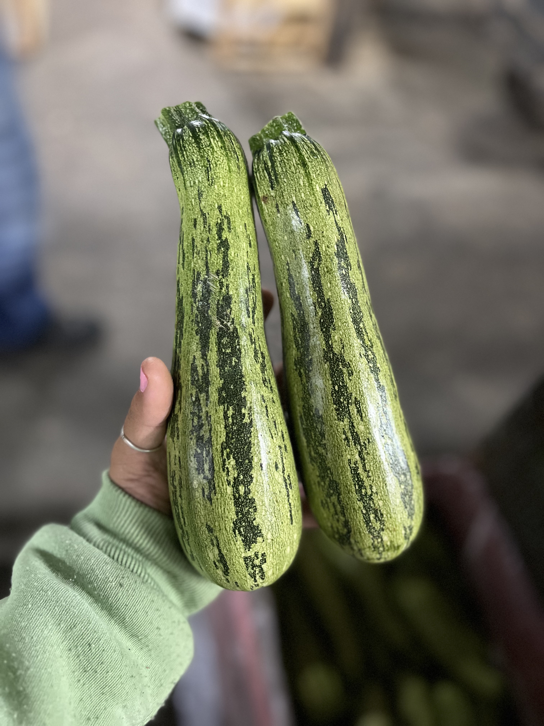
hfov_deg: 53.1
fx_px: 545
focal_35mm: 26
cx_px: 272
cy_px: 363
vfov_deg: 67.3
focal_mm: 5.1
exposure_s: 1/30
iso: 500
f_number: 1.6
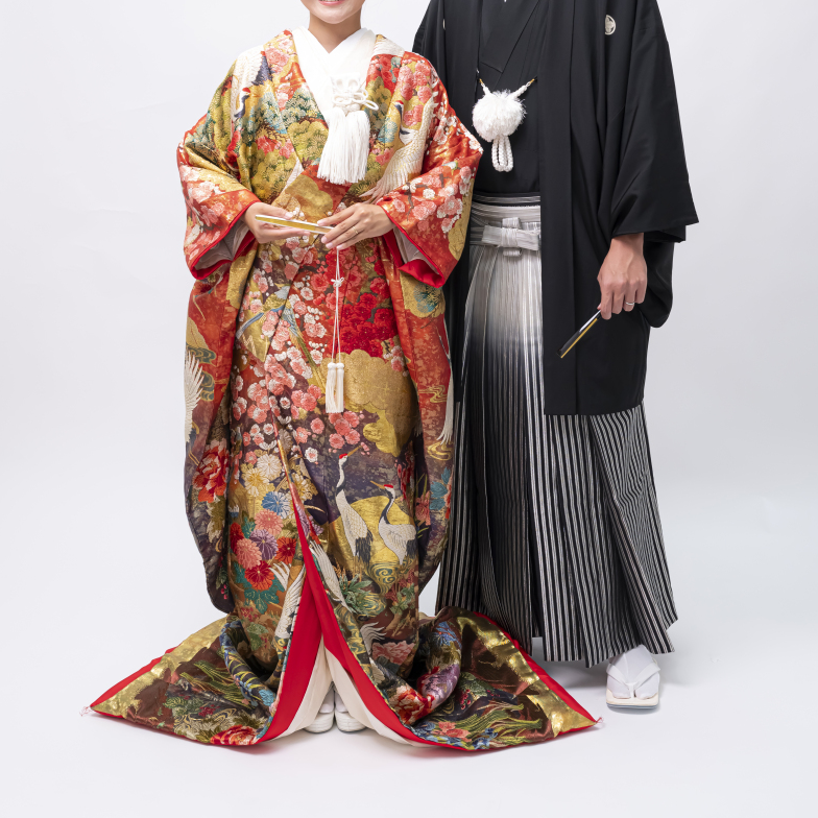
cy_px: 240
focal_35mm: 56
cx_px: 411
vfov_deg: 30.2
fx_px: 1497
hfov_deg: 30.6
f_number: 5.6
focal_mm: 43
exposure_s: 1/125
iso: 800
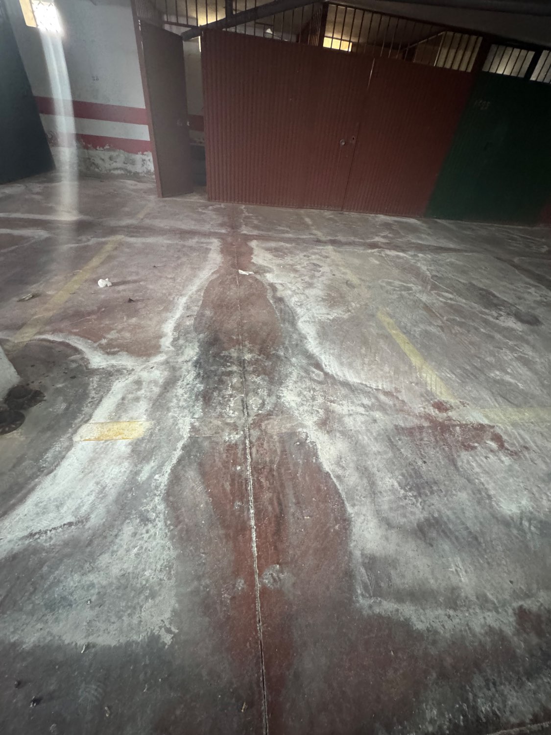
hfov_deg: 85.7
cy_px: 368
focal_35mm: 14
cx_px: 276
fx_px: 297
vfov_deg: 102.1
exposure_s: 1/33
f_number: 2.2
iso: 800
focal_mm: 2.22
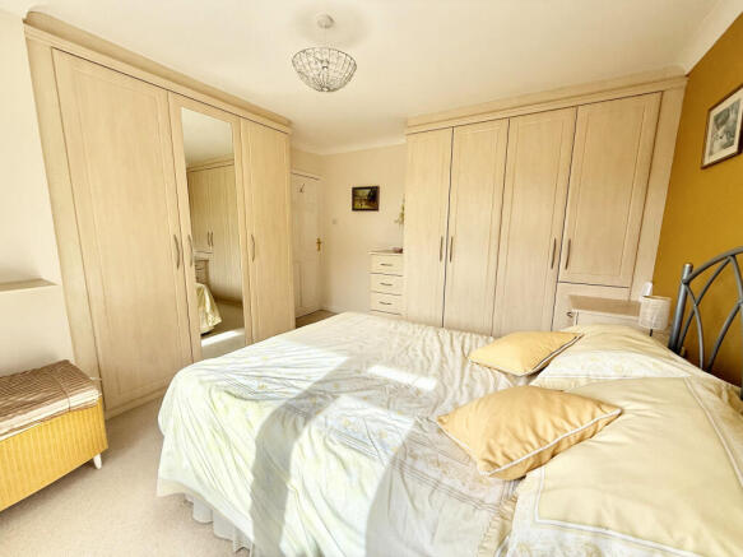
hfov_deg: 102.1
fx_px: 300
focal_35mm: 14
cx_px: 372
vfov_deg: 85.7
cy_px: 278
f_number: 2.2
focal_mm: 2.22
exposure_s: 1/395
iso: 64
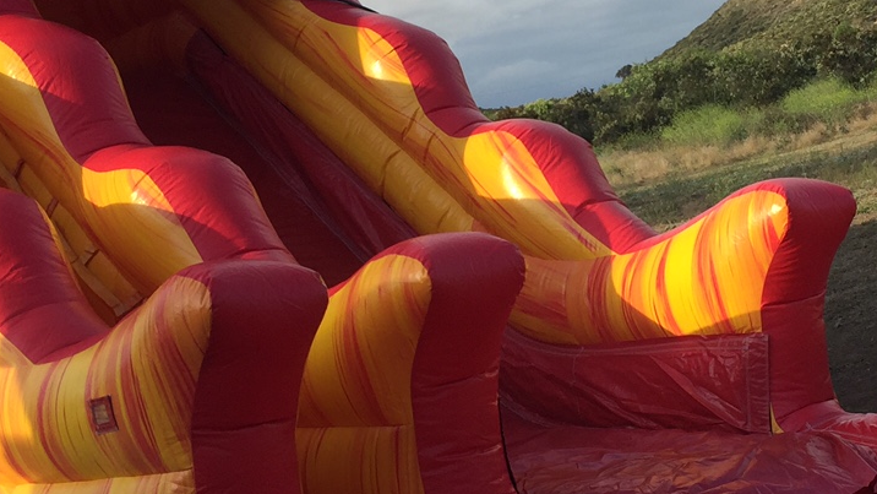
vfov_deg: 16.7
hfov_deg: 29.1
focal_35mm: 72
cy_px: 181
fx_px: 1675
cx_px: 614
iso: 32
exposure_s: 1/694
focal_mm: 4.15
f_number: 2.2
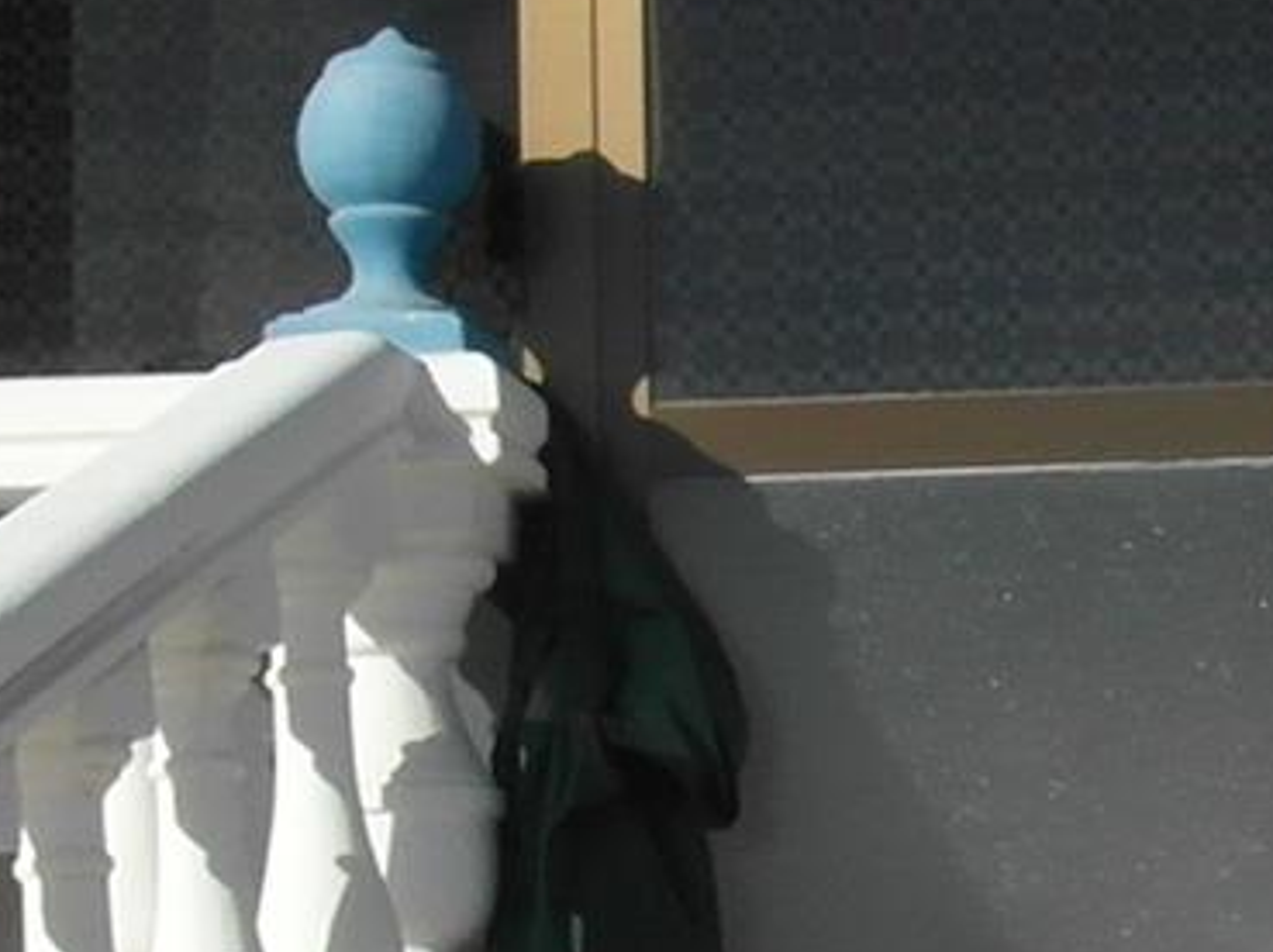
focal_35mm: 152
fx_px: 5584
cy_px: 811
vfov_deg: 9.7
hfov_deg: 12.7
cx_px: 1542
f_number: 7.3
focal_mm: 4
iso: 80
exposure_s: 1/250
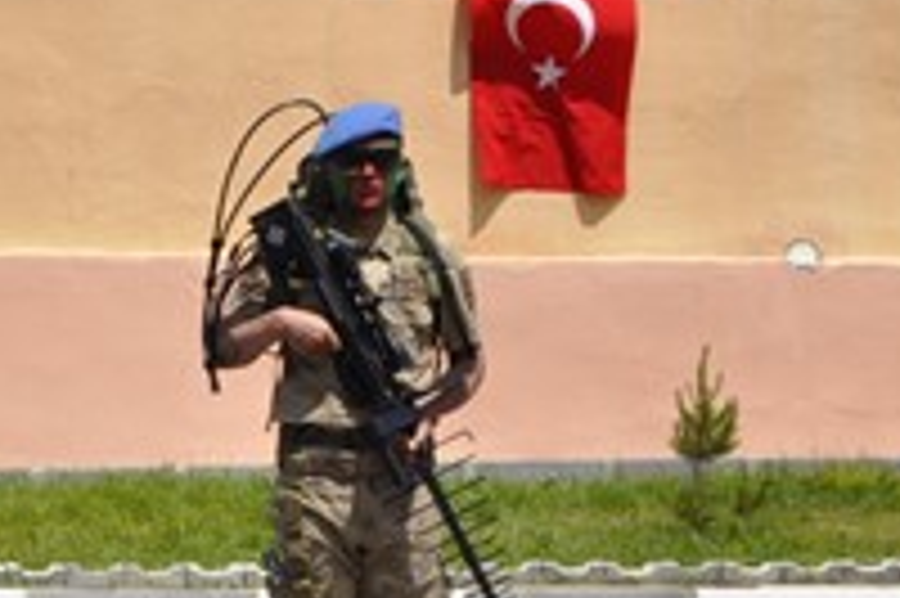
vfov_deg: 5.6
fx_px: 6095
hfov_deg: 8.3
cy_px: 184
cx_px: -450
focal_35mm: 244
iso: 200
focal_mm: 50
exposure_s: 1/500
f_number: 11
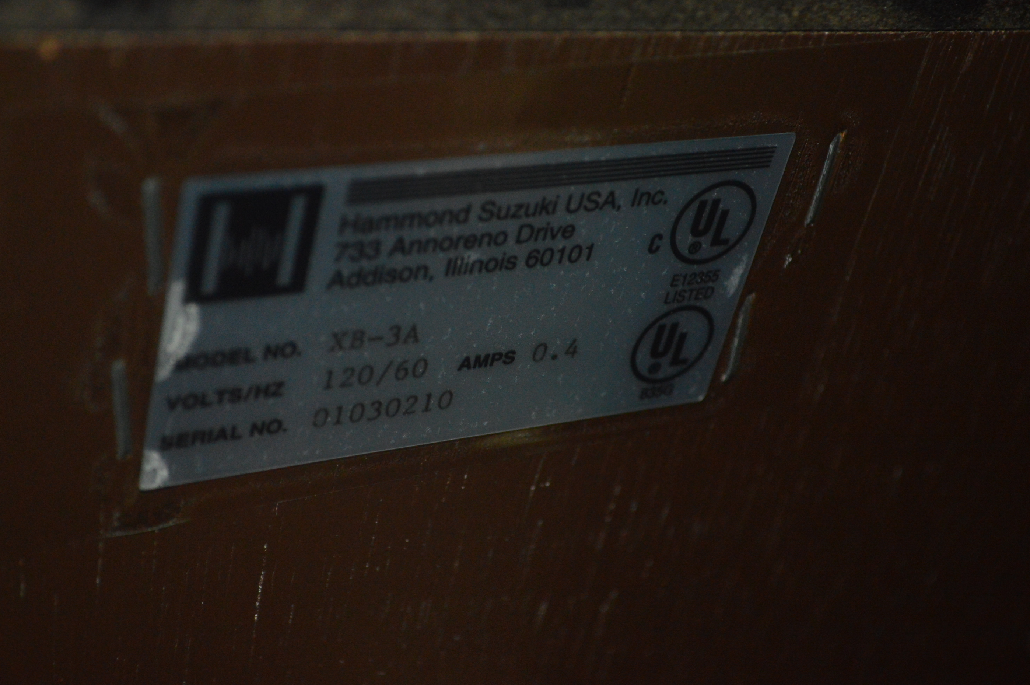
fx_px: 2030
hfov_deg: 28.5
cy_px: 347
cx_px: 505
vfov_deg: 19.2
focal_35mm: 71
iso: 2500
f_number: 5.3
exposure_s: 1/60
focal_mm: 44
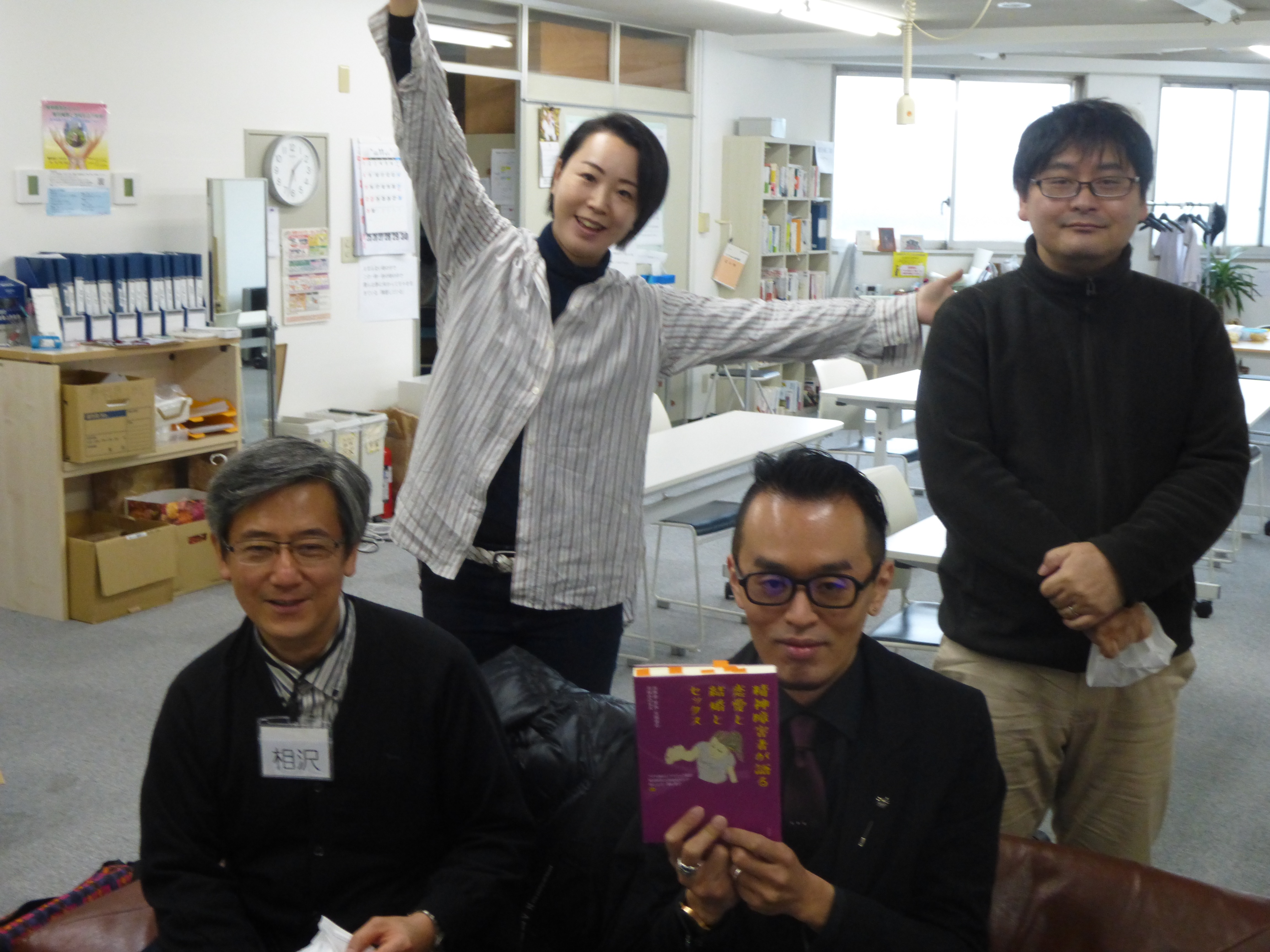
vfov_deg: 35.1
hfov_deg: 45.8
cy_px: 476
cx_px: 635
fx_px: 1504
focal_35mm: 41
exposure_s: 1/60
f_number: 3.8
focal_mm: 7.4
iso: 400
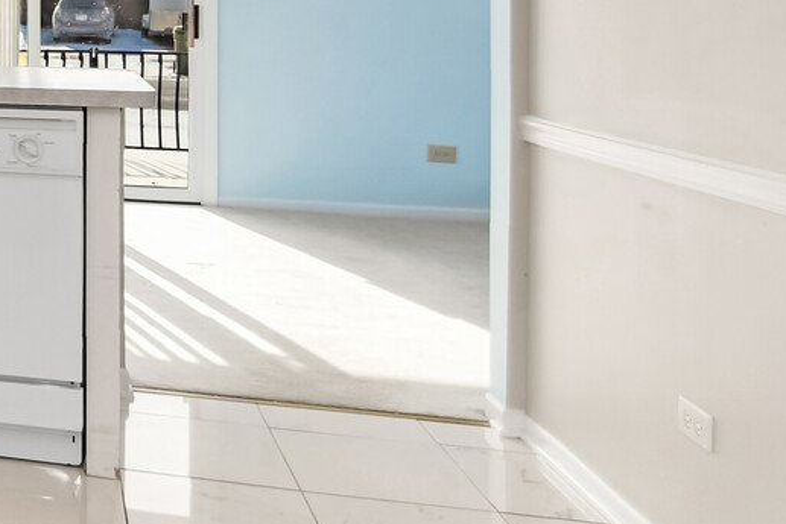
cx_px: -286
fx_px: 1026
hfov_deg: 30.7
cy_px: -6
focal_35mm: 47
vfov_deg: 27.0
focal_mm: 10
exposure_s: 1/1250
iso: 400
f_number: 8
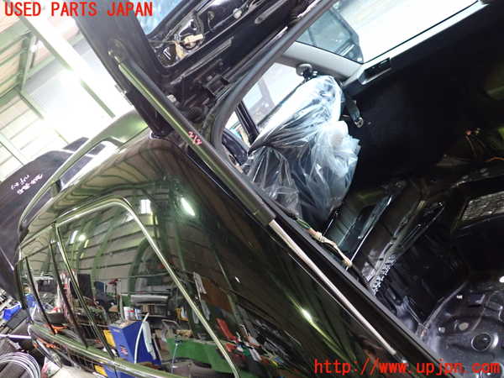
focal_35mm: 30
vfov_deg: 46.8
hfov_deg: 60.0
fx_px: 437
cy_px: 189
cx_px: 252
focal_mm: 5.4
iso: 800
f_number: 2.3
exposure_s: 1/30
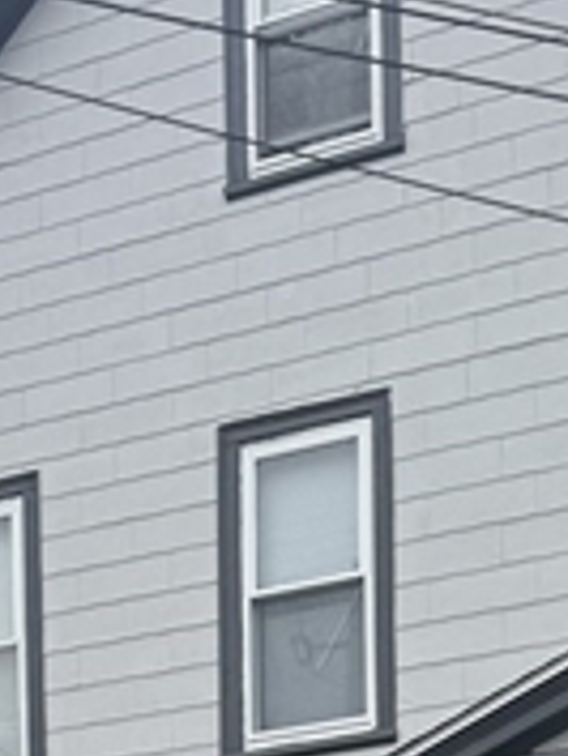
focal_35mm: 104
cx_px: 256
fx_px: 2273
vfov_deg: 16.5
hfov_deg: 14.2
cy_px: 1256
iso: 80
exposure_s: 1/1250
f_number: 1.78
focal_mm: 6.76
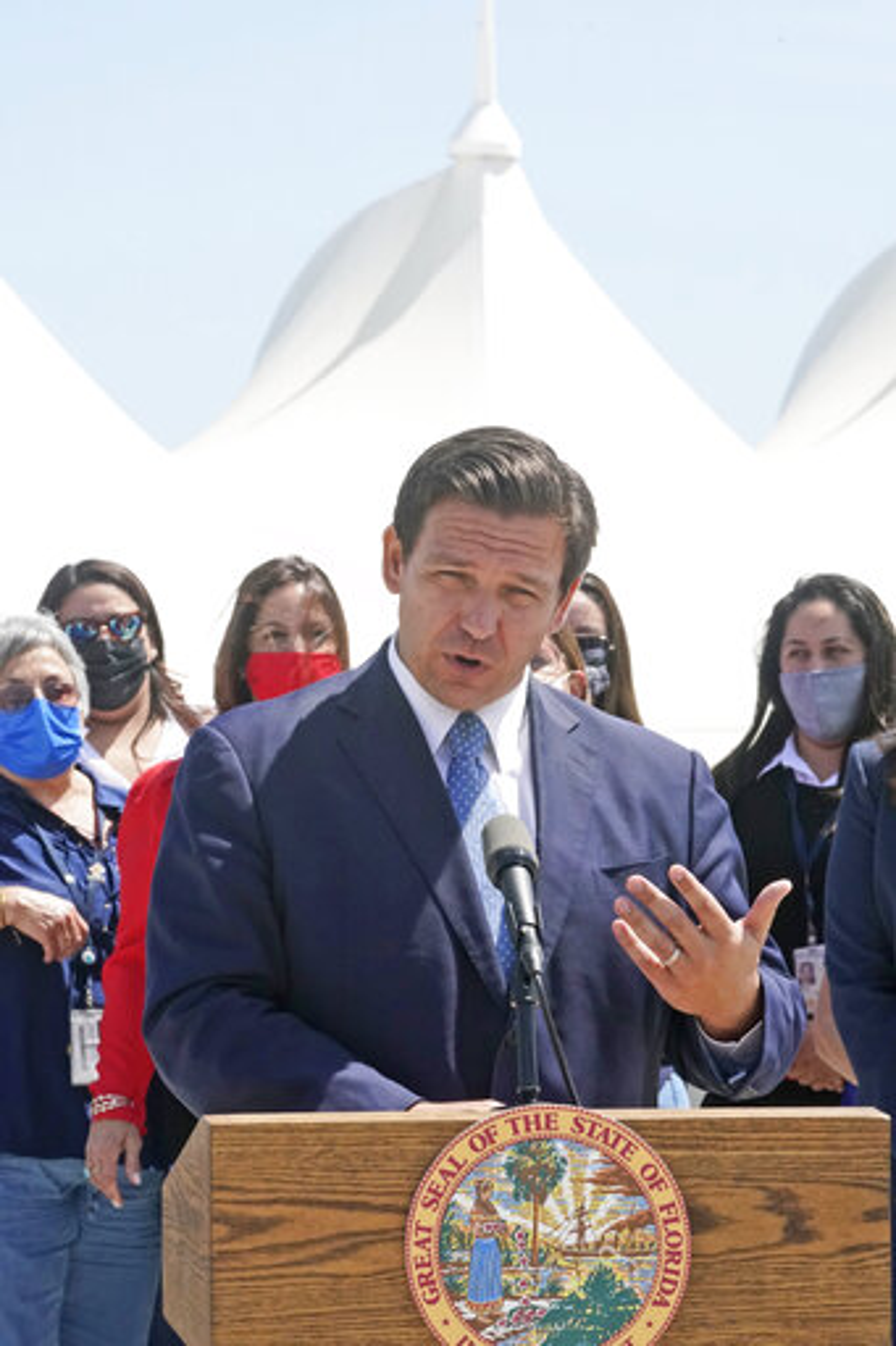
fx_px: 6761
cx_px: 448
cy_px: 673
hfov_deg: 7.6
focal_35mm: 181
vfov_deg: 11.4
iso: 5000
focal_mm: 181
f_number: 22
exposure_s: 1/1600
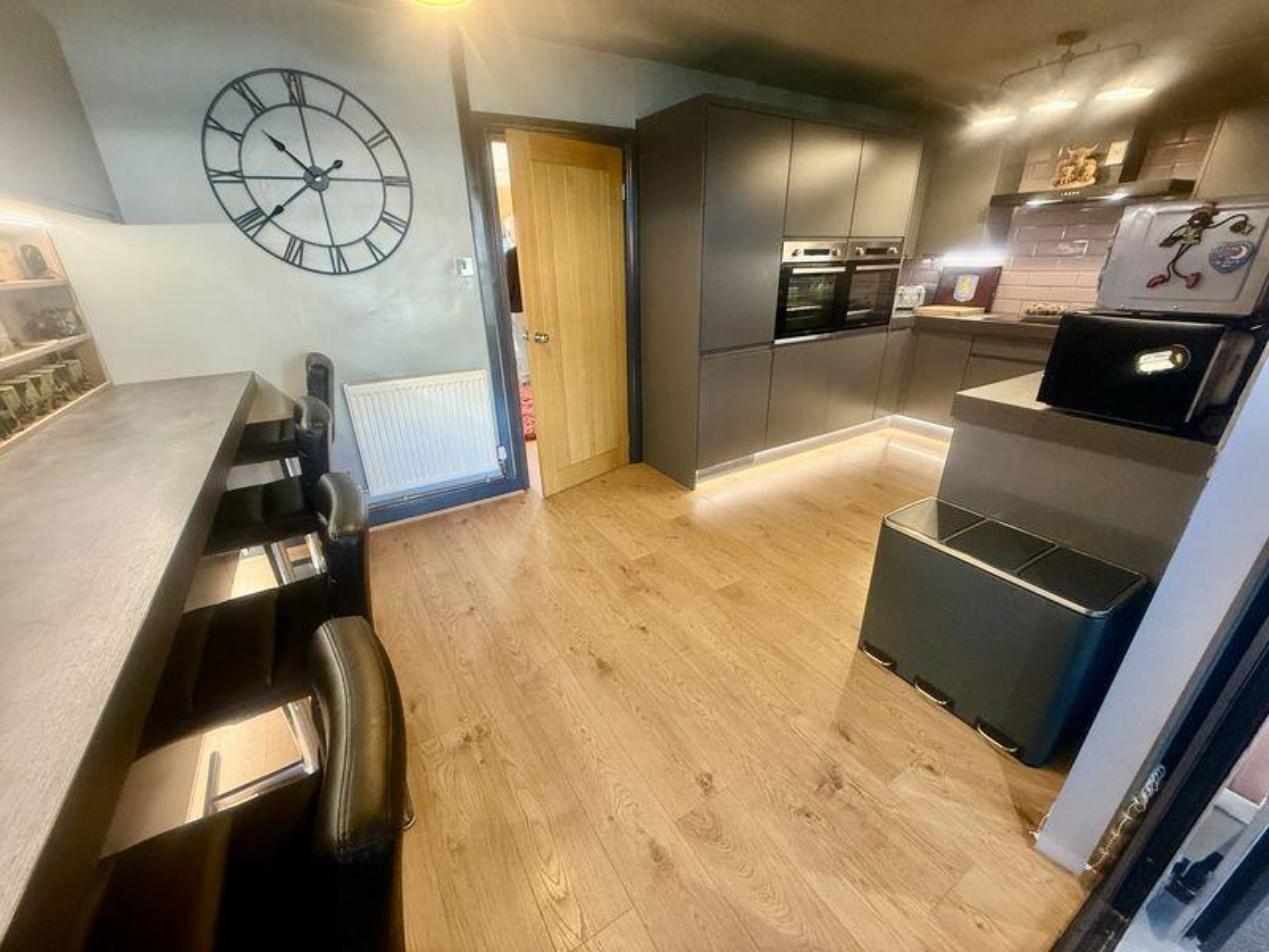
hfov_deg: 102.1
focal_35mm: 14
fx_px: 513
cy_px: 476
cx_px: 634
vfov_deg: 85.7
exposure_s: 1/50
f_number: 2.2
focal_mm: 2.22
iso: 400
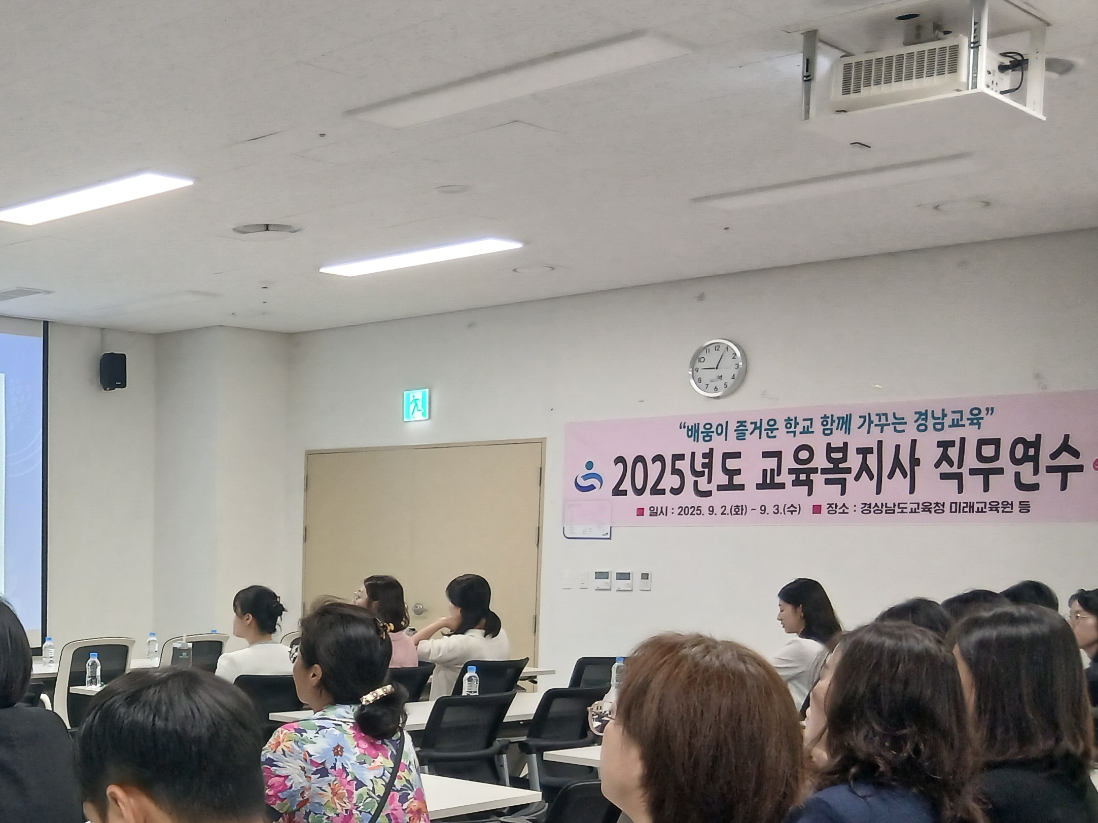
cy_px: 668
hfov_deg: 36.1
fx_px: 1554
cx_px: 77
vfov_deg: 29.0
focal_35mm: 49
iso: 200
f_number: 1.8
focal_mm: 3.98
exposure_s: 1/60
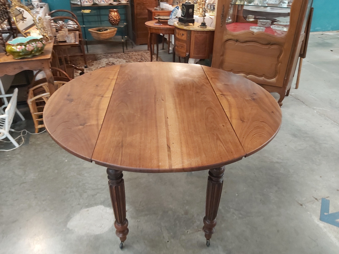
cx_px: 170
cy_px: 127
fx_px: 255
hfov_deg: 67.3
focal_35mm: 26
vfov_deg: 53.1
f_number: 1.7
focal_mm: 3.92
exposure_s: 1/25
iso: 320
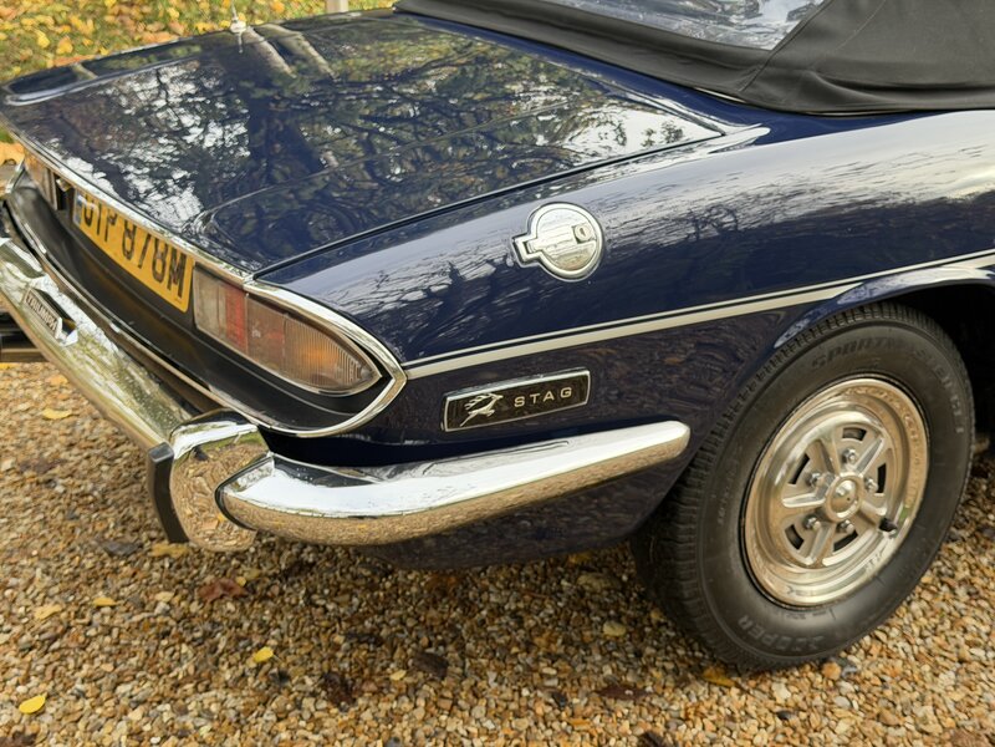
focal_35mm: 48
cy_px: 374
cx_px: 498
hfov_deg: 39.7
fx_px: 1380
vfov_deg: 30.3
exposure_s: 1/176
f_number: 1.78
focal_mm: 6.76
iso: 64
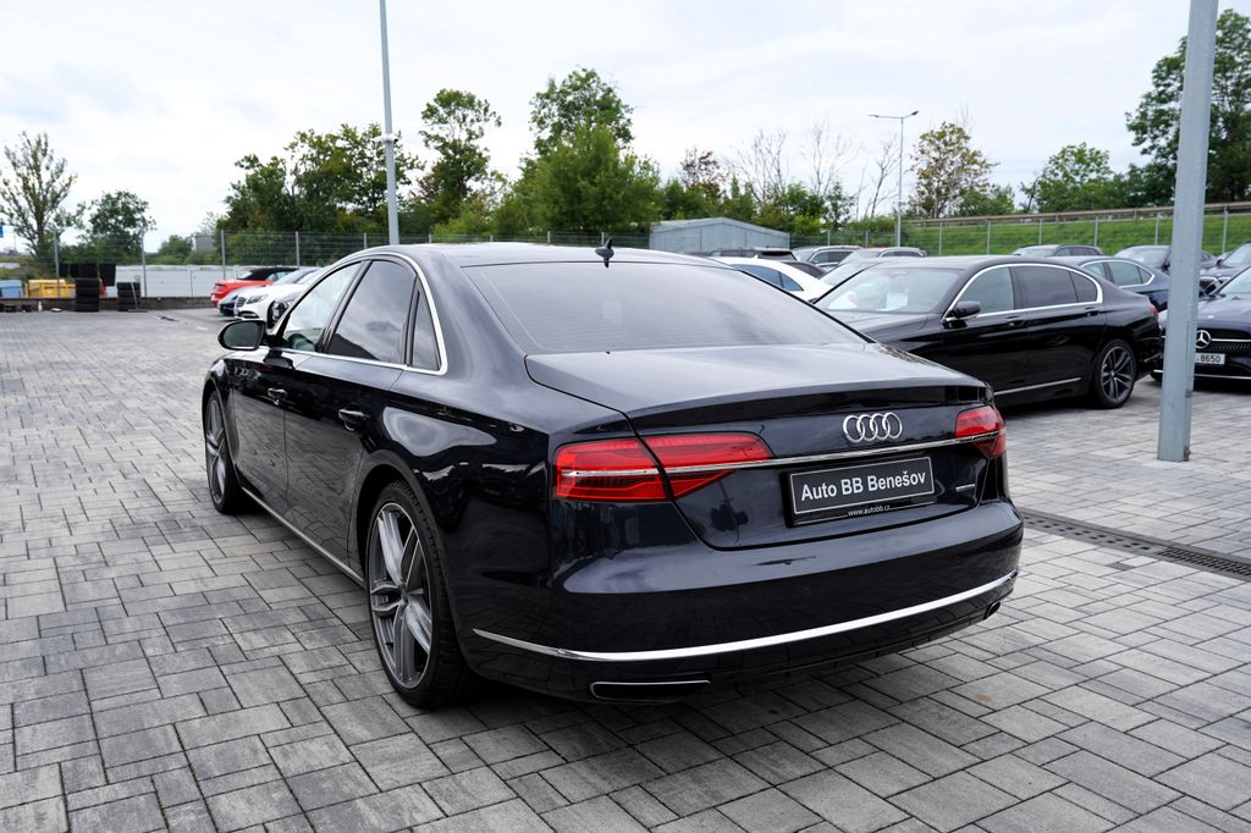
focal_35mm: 29
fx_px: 1007
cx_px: 626
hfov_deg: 63.7
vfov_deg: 44.9
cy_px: 416
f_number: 5.6
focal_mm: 29
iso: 100
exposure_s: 1/125
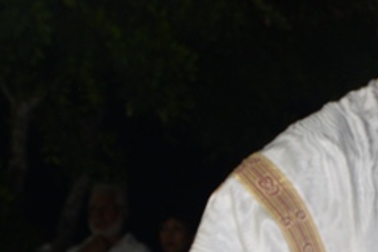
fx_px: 3267
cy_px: 171
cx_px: 546
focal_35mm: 311
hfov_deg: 6.5
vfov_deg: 4.4
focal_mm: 78
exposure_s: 1/60
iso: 1000
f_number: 7.1
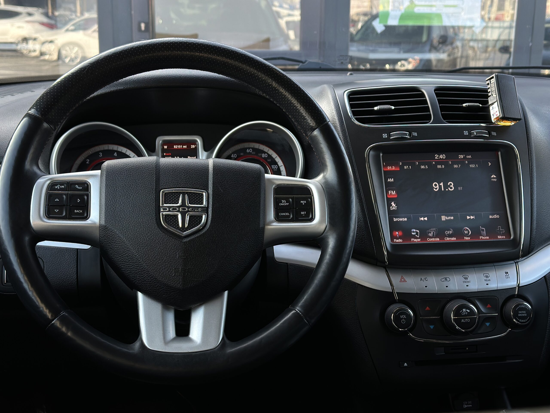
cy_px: 206
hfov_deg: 39.7
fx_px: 763
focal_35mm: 48
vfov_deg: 30.3
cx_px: 275
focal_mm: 6.86
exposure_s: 1/379
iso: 80
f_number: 1.78
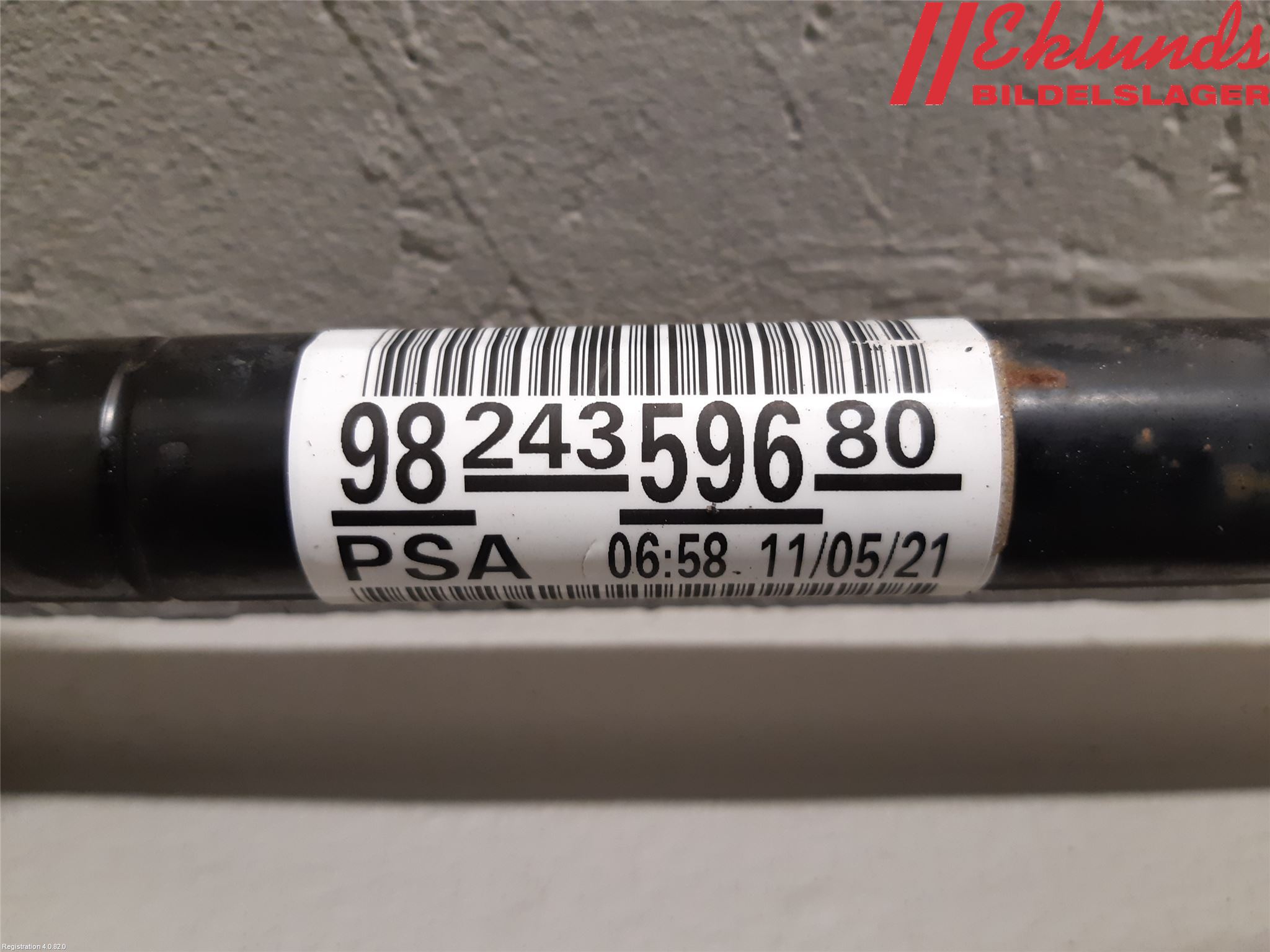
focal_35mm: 26
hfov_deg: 67.3
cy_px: 476
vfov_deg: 53.1
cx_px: 635
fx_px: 954
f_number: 1.7
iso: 160
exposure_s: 1/50
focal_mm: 3.93
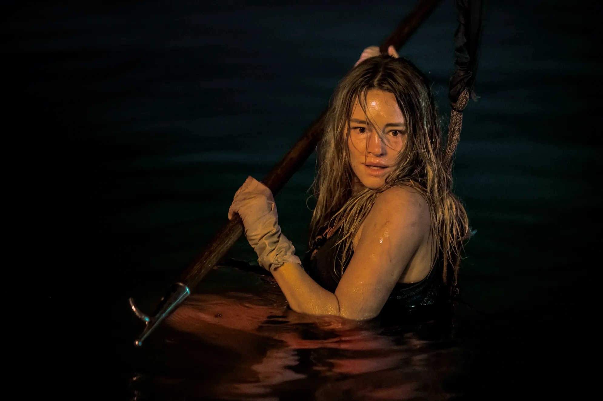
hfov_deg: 13.7
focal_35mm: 150
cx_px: 302
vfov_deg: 9.1
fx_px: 2511
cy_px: 200
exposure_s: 1/160
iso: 10000
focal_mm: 150
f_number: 3.2
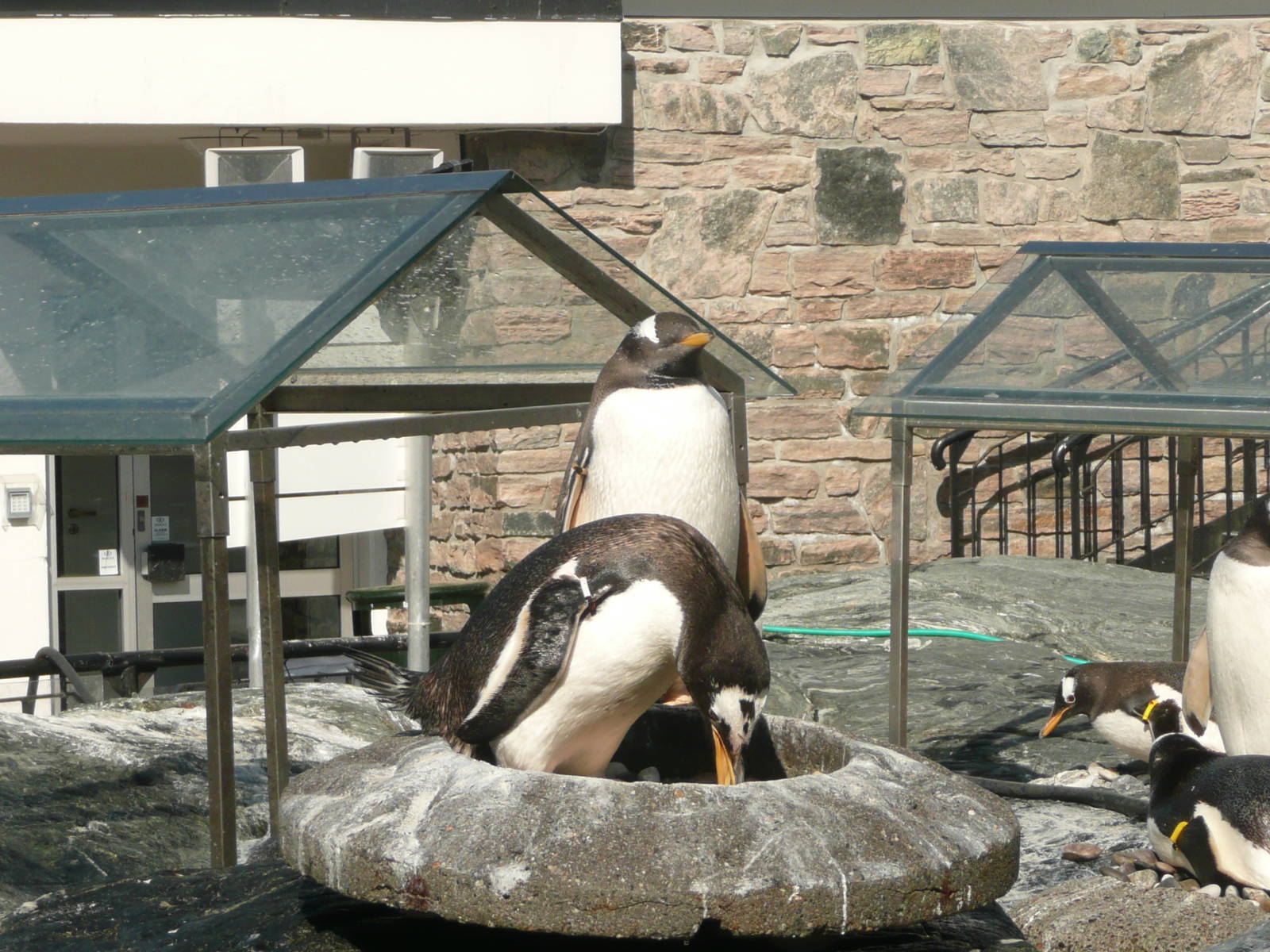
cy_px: 476
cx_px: 635
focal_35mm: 133
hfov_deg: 14.8
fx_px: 4880
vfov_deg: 11.1
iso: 100
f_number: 4.7
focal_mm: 14.7
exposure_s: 1/640
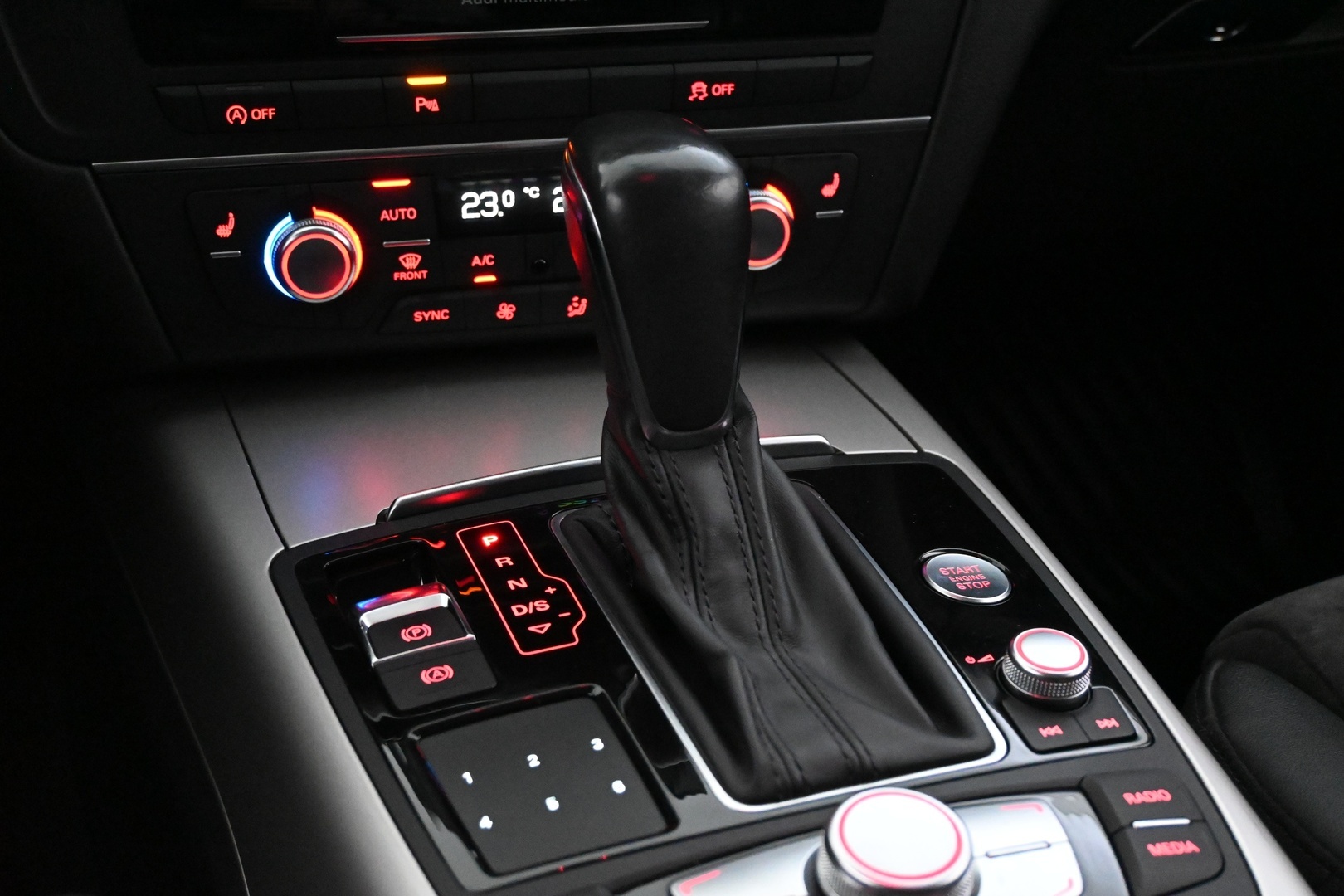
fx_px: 1764
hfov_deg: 41.7
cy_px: 448
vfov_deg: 28.5
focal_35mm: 47
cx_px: 672
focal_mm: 31.5
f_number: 5
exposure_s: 1/50
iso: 10000
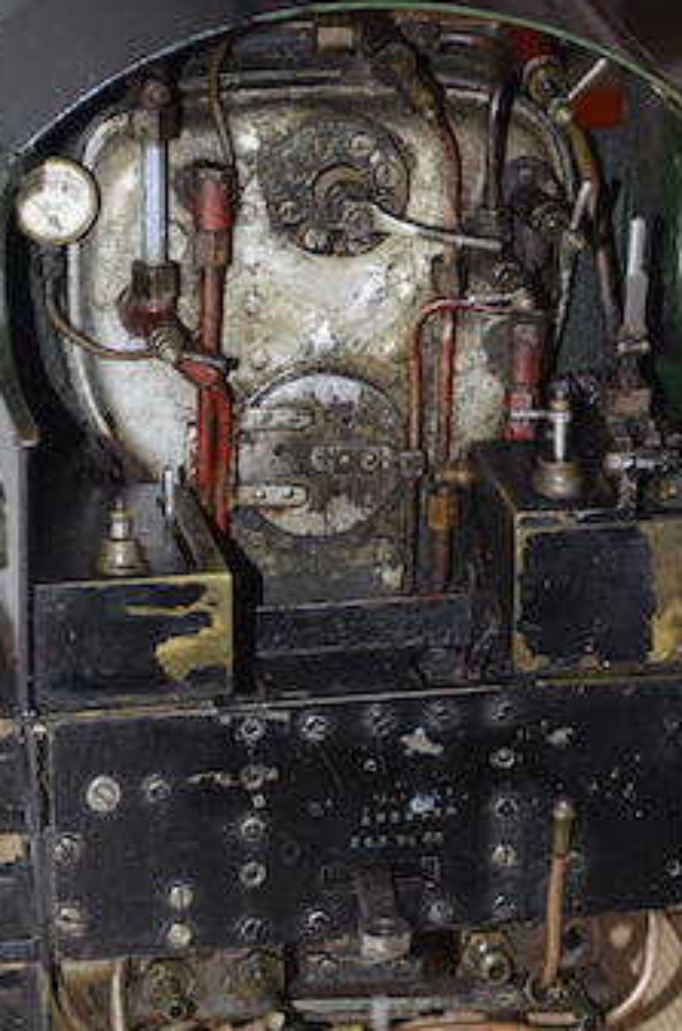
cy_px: 587
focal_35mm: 173
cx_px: 367
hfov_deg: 7.9
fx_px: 4930
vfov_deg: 11.9
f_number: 14
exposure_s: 1/60
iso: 800
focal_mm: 95
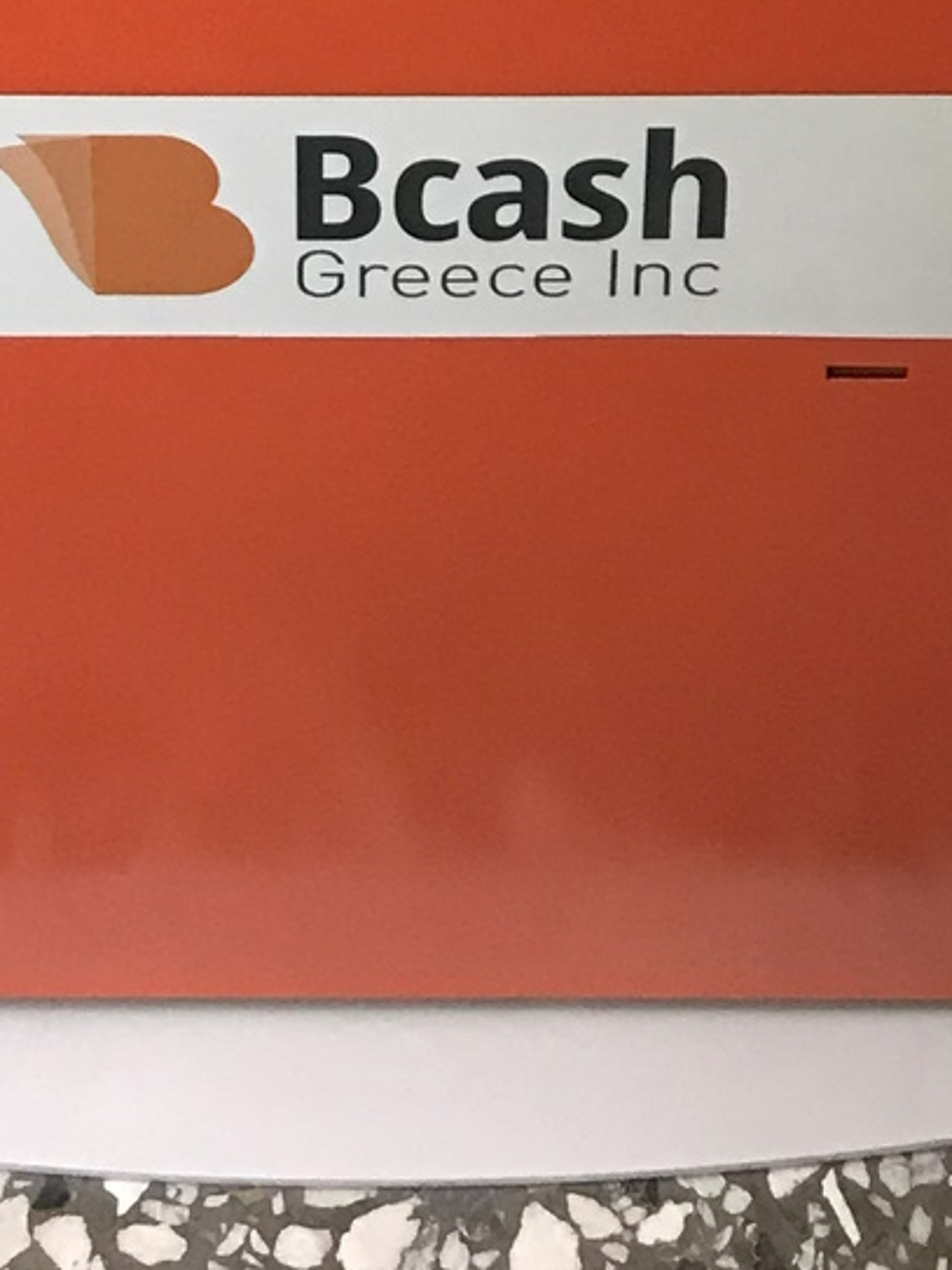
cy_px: -1180
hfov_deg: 13.5
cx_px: 405
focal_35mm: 110
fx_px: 4035
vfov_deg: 15.0
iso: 40
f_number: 1.8
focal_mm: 3.99
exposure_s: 1/17
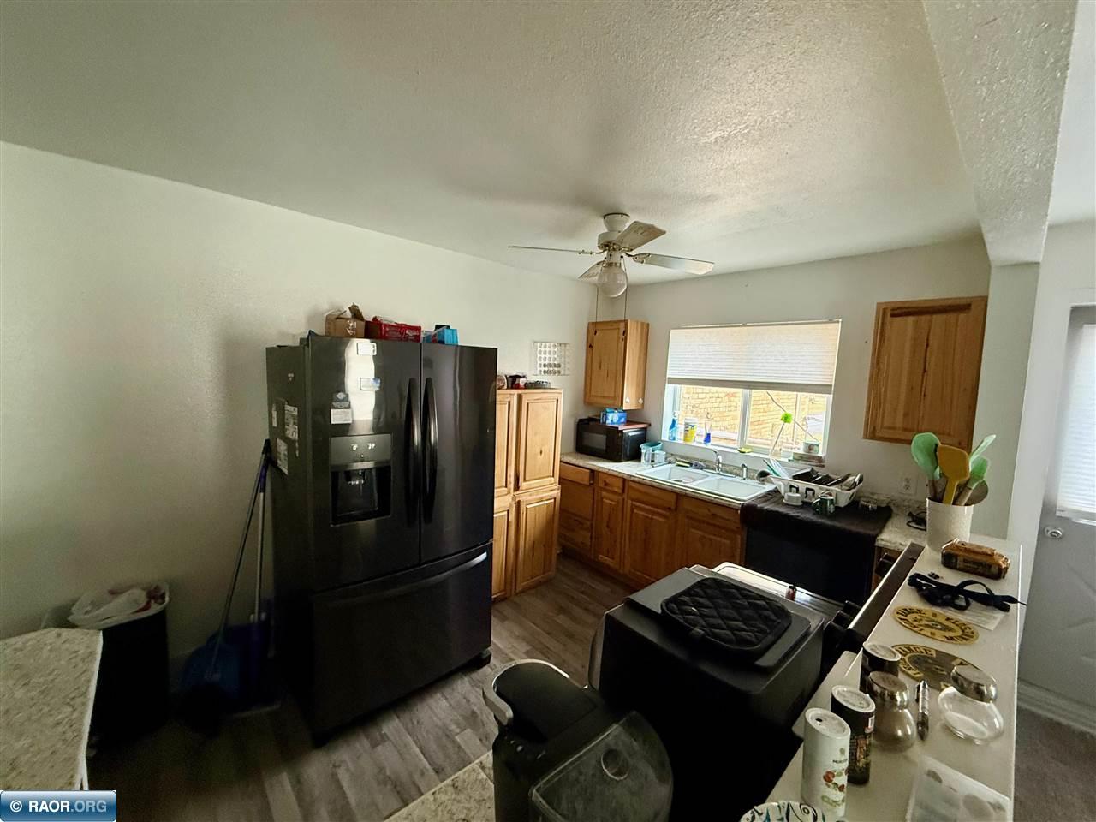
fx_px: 443
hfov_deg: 102.1
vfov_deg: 85.7
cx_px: 548
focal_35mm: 14
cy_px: 411
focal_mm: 2.22
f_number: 2.2
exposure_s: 1/65
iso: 320
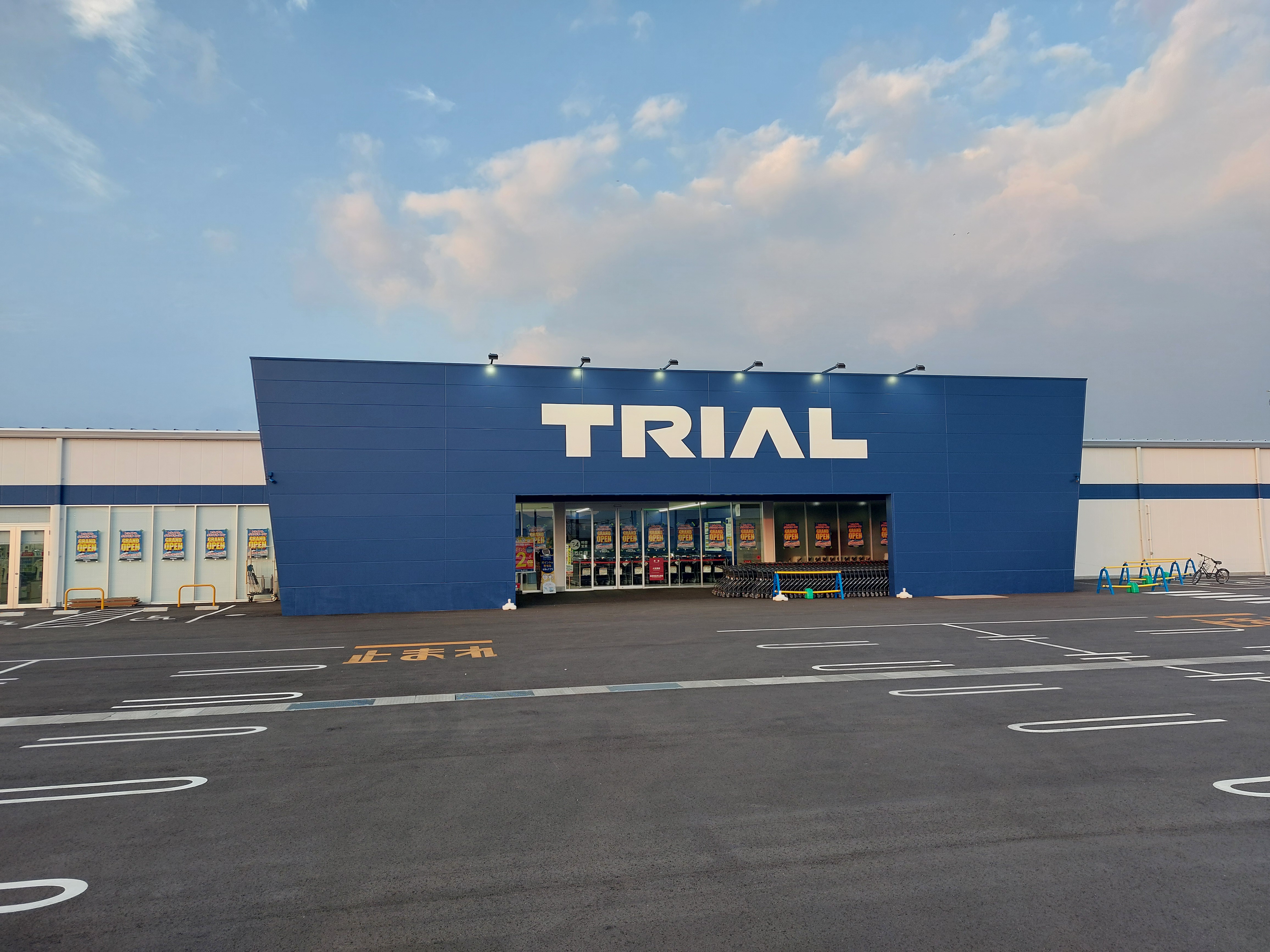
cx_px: 635
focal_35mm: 24
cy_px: 476
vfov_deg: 56.8
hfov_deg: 71.6
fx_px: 881
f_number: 1.8
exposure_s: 1/120
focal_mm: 5.23
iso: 40
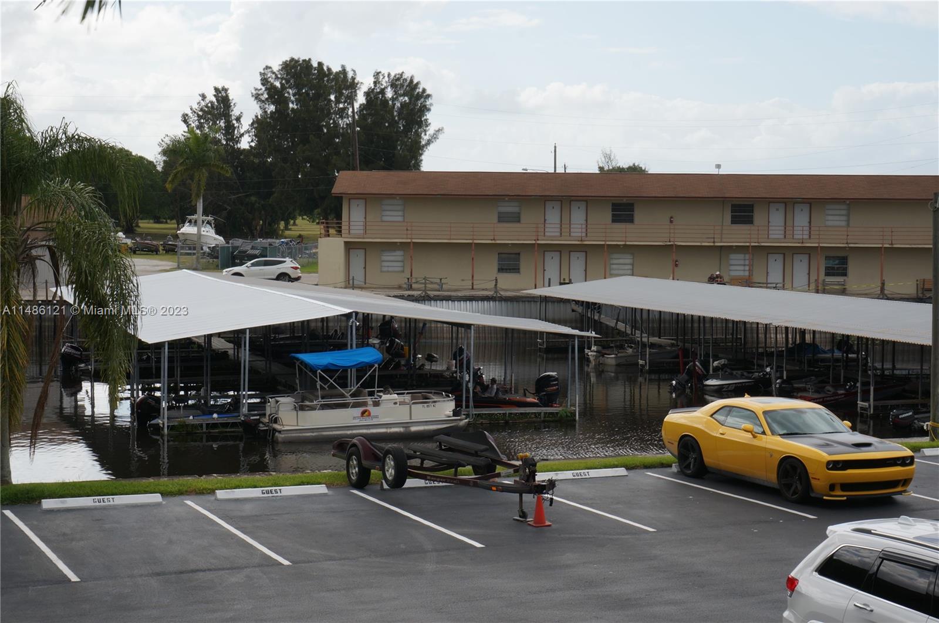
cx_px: 470
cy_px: 312
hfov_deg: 31.2
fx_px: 1680
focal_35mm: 64
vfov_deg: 21.0
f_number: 16
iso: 100
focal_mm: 43
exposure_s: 1/60
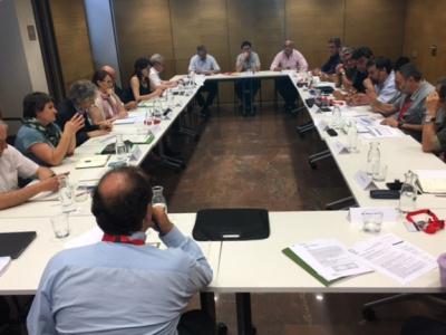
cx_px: 223
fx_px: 374
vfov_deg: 48.2
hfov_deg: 61.7
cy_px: 168
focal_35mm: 29
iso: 50
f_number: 2.2
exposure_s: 1/33
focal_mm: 4.15
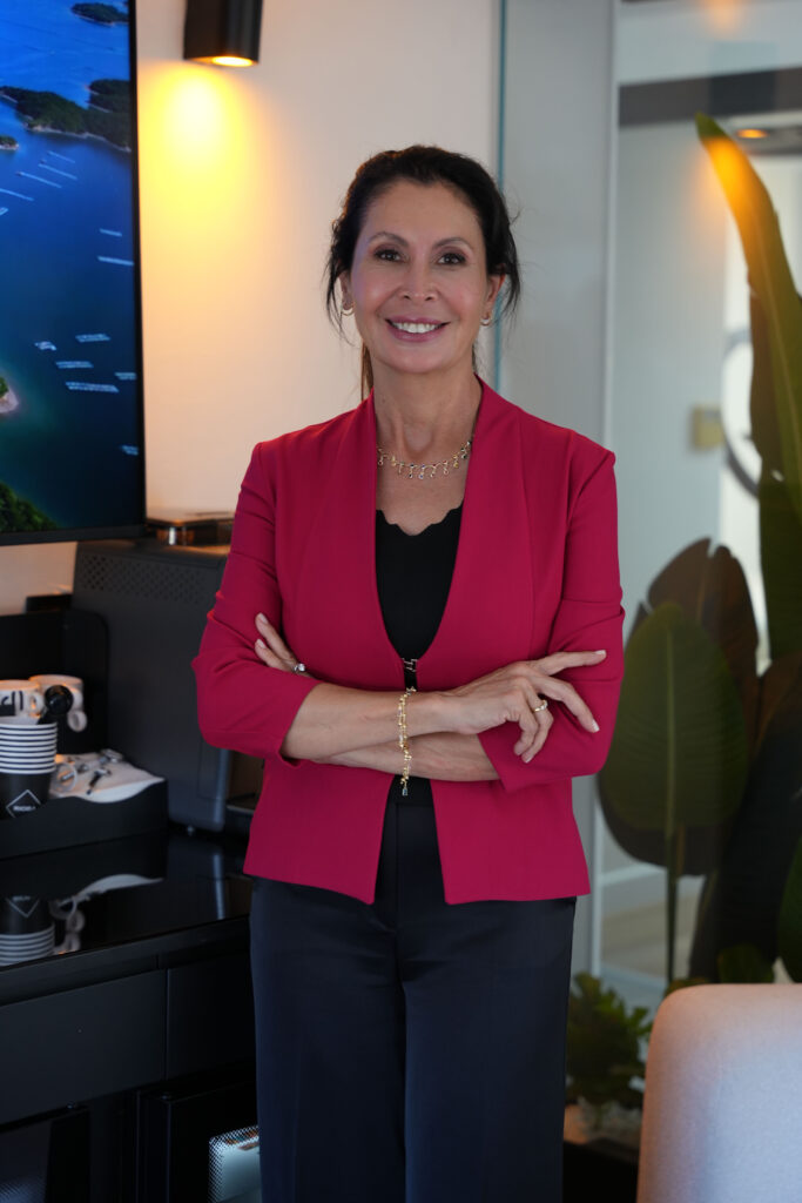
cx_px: 401
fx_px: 2338
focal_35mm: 70
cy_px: 602
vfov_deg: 28.8
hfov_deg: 19.5
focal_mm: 70
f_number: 2.8
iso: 800
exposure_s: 1/160
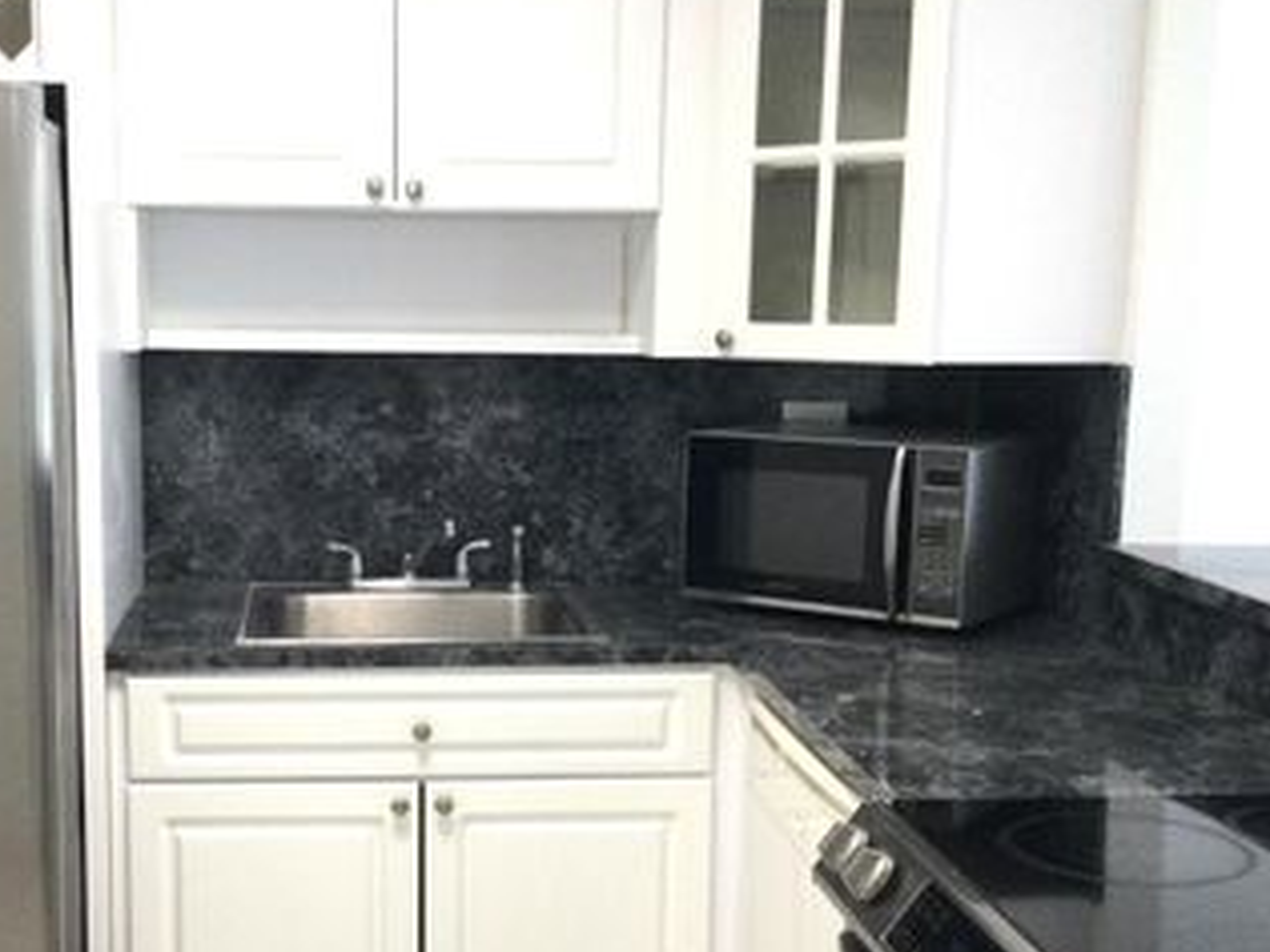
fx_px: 1798
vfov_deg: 29.6
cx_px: 414
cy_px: 568
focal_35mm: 49
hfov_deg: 38.4
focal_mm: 3.3
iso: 40
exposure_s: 1/30
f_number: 2.4
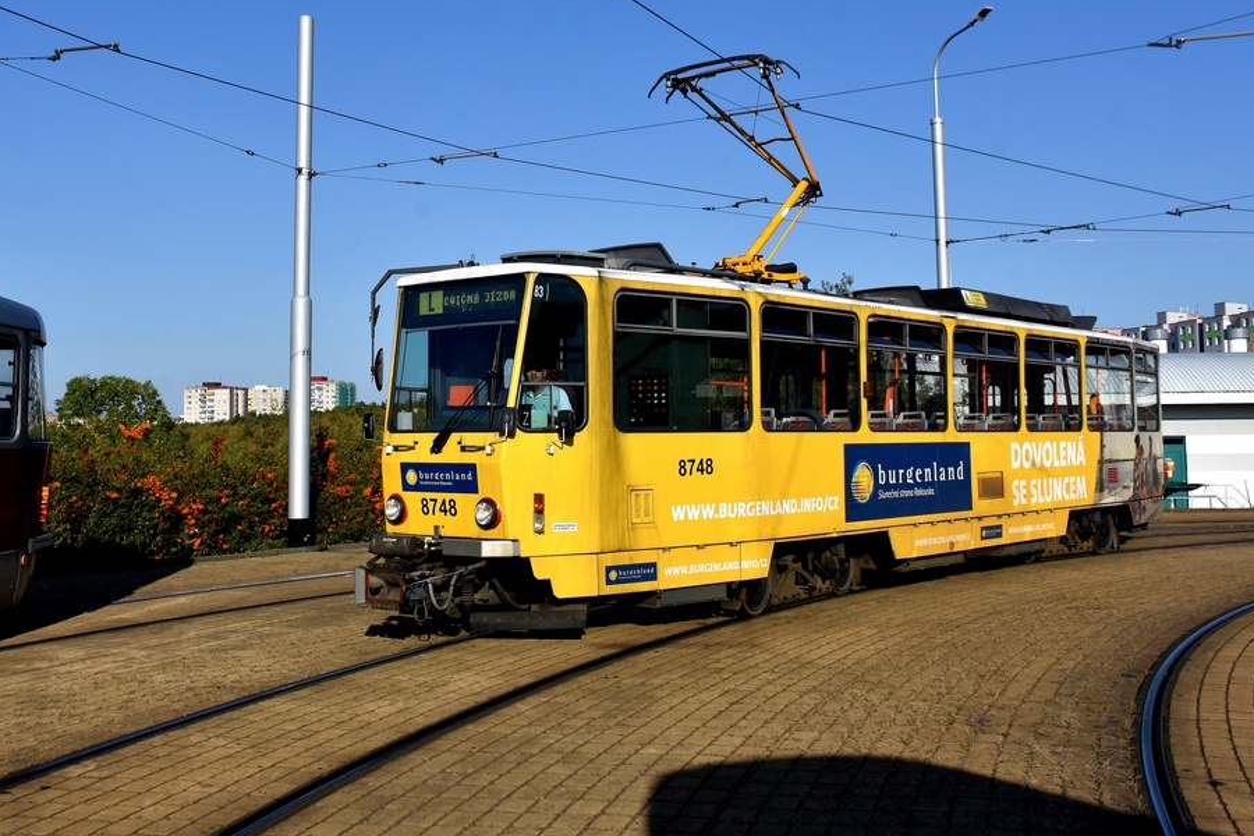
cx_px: 589
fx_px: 1393
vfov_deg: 33.3
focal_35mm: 40
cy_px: 325
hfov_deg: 48.4
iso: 125
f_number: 10
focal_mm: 20
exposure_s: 1/400
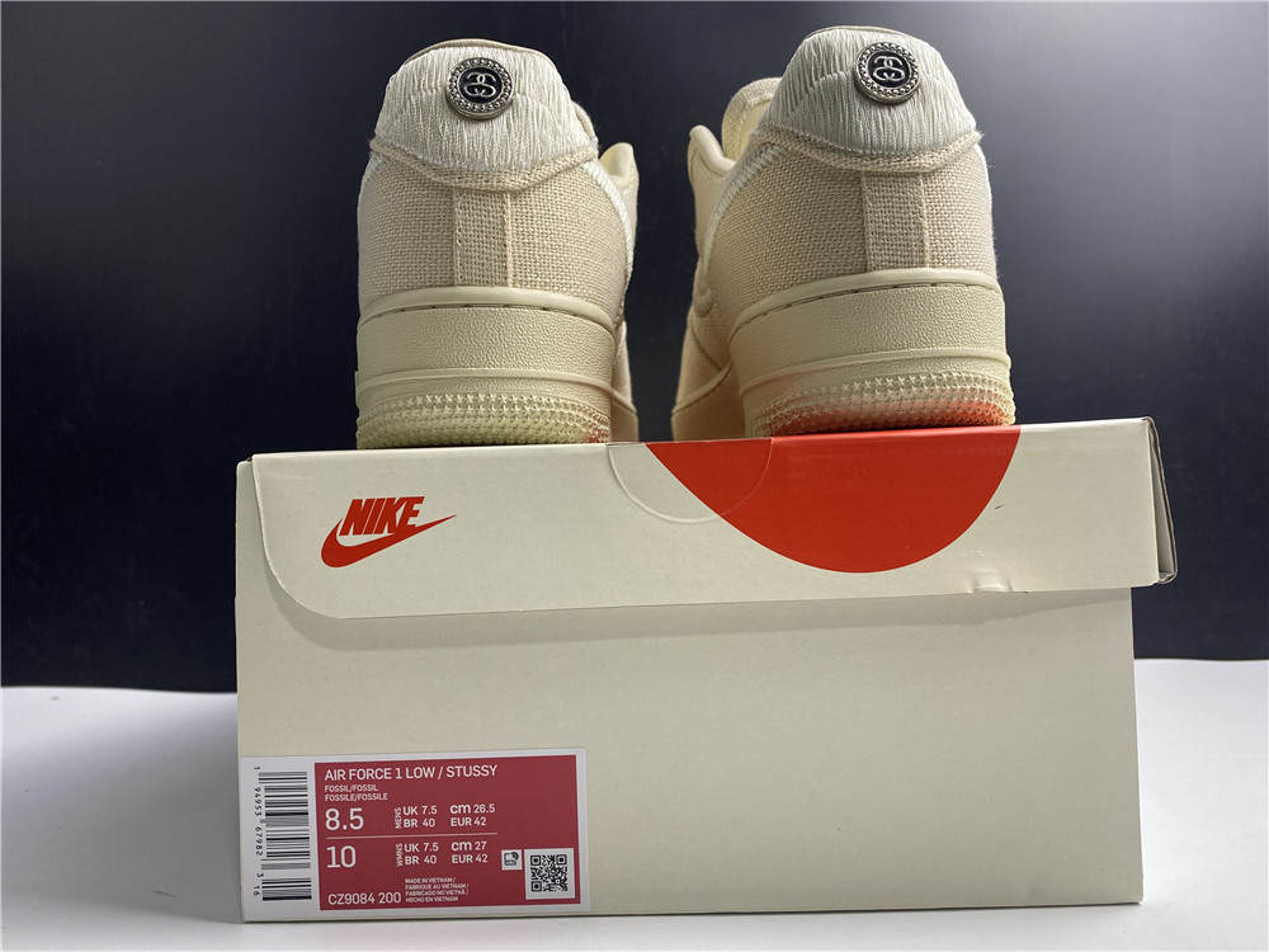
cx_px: 634
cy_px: 476
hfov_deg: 67.3
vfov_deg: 53.1
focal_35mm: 26
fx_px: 953
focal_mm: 4.25
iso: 64
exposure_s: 1/100
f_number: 1.8
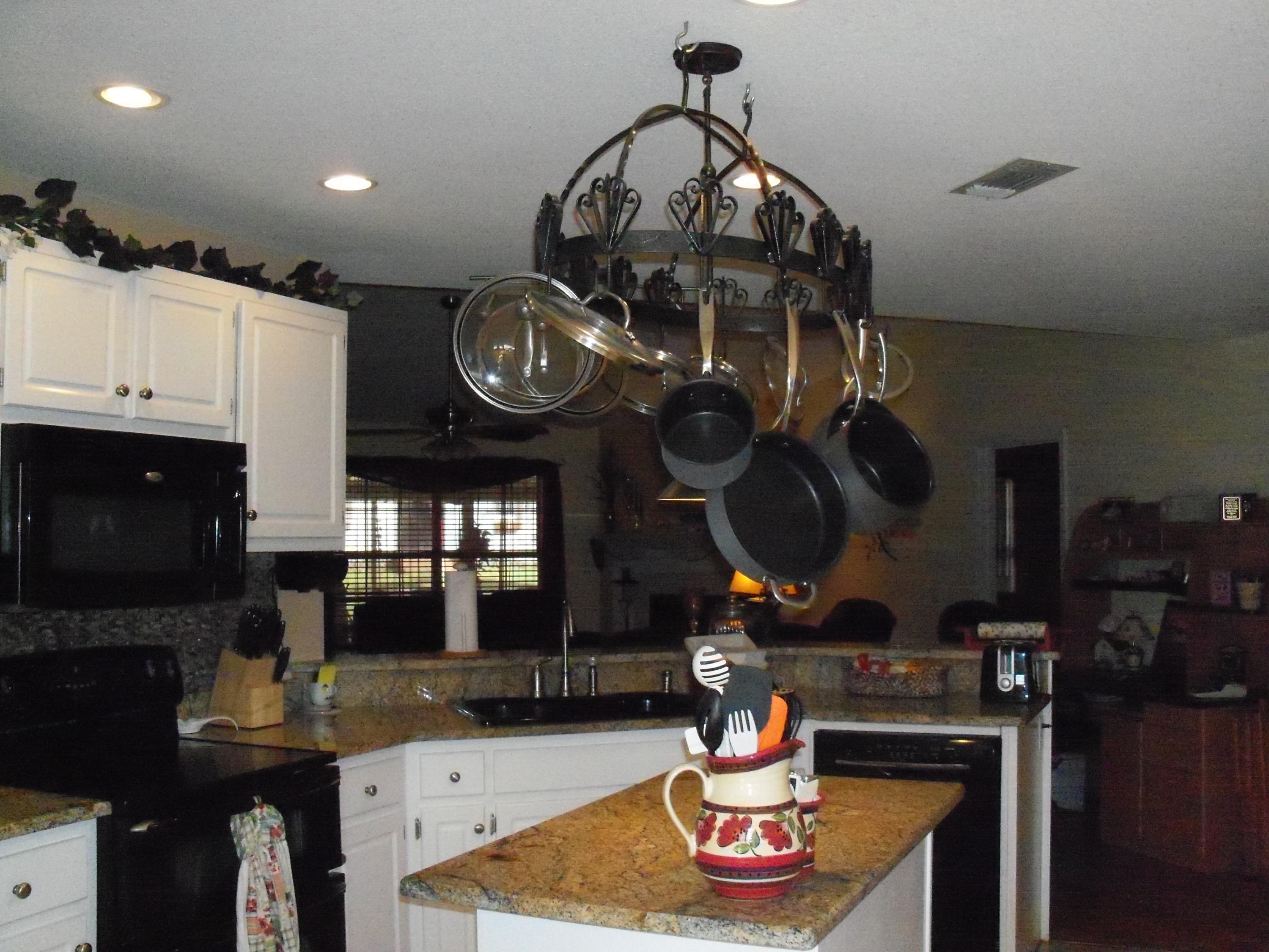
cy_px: 476
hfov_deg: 52.6
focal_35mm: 35
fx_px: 1283
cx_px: 634
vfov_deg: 40.7
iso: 800
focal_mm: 6.3
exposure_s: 1/500
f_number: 3
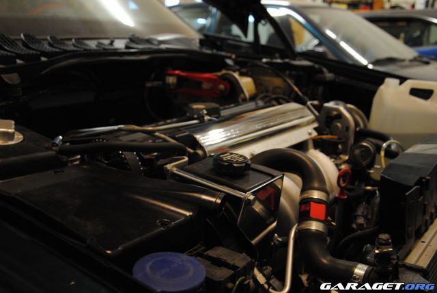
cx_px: 218
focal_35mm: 42
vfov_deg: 32.0
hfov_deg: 46.4
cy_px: 146
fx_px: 510
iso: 400
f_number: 4
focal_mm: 28
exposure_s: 1/13
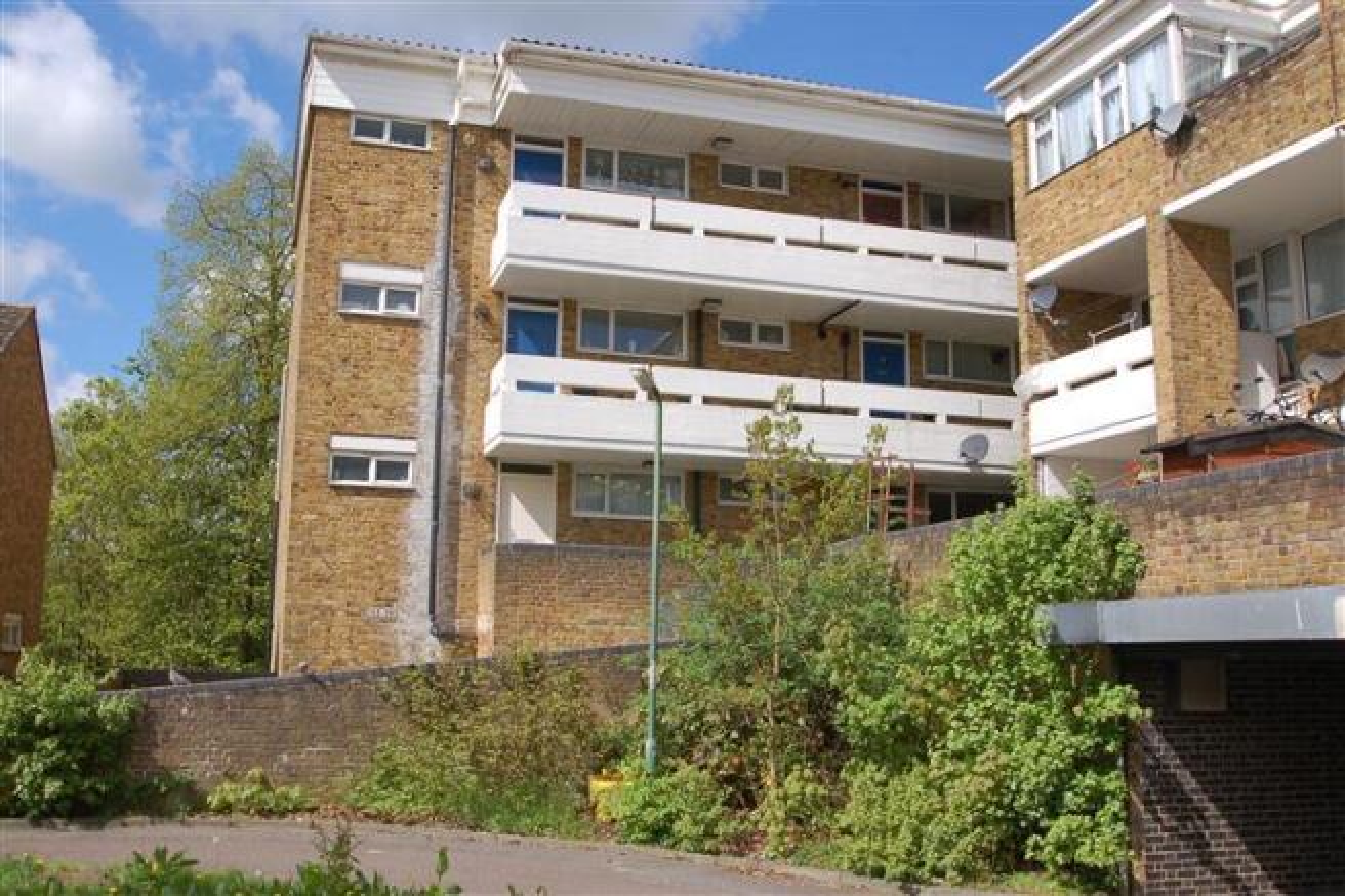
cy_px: 448
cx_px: 672
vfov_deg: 39.9
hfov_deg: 57.2
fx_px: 1233
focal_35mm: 33
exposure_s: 1/250
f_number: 10
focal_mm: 22
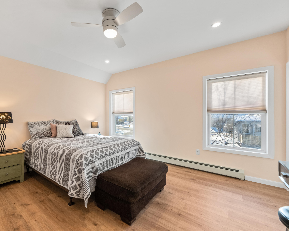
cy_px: 115
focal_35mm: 16
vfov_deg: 80.4
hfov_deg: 91.7
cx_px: 113
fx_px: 137
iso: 500
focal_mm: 9.2
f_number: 8
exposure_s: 1/20
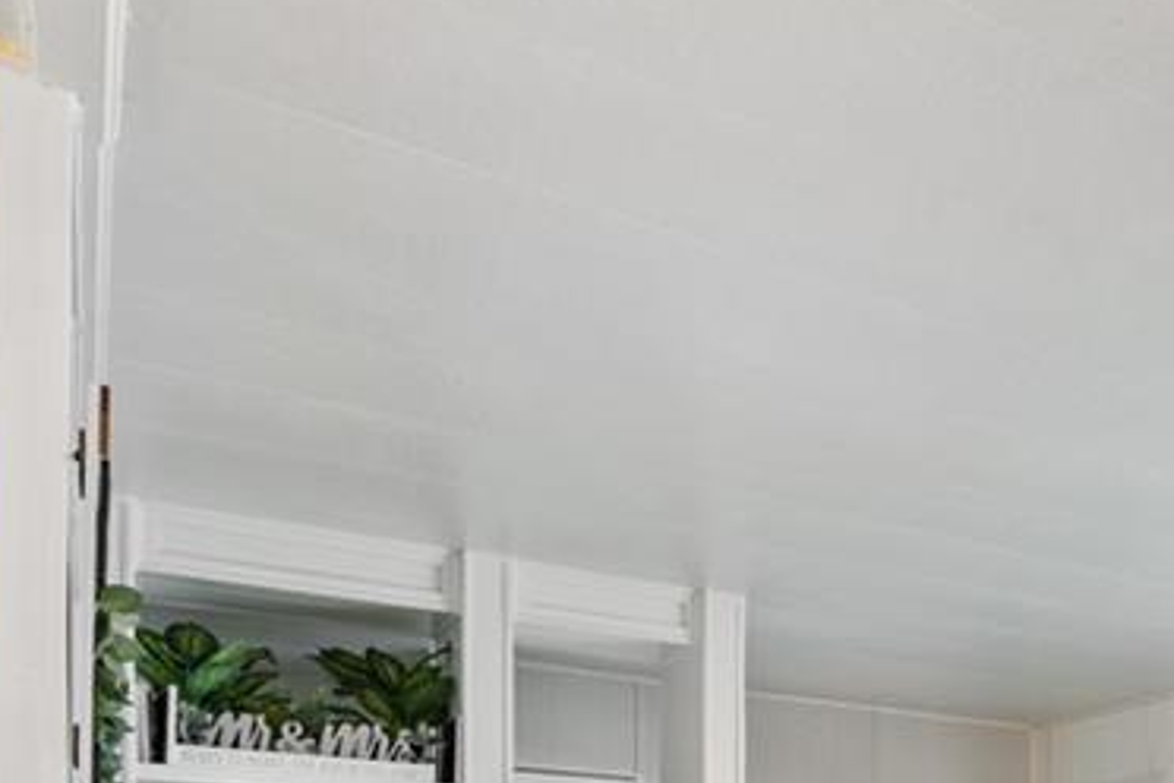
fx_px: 1435
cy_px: 1007
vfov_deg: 26.2
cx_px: 1578
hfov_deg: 32.0
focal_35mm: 44
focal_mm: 16
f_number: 7.1
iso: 250
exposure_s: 2
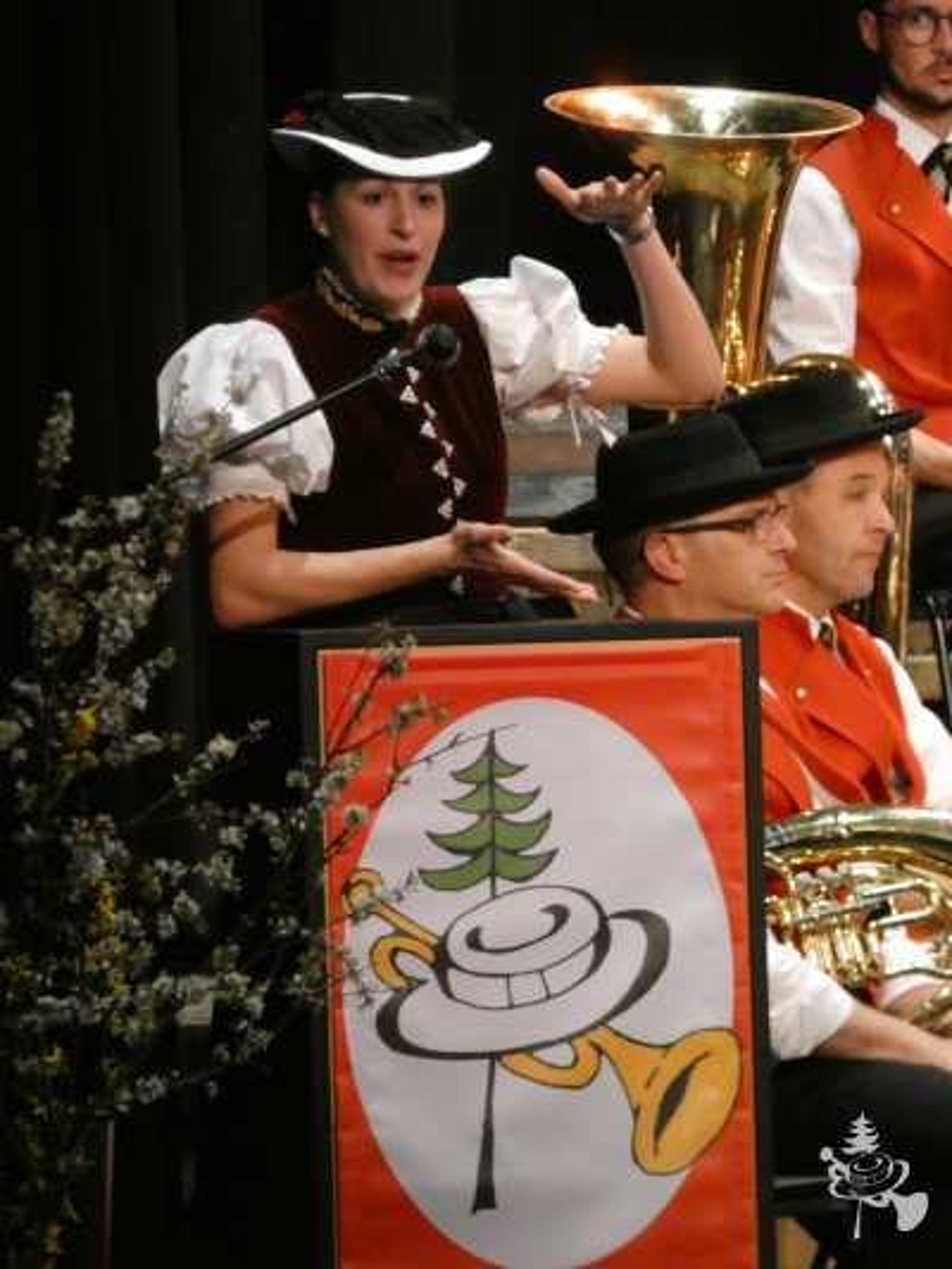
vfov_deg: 2.9
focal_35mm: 681
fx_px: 24962
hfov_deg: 2.2
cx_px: 476
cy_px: 634
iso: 1600
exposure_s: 1/60
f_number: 5.6
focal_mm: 121.9
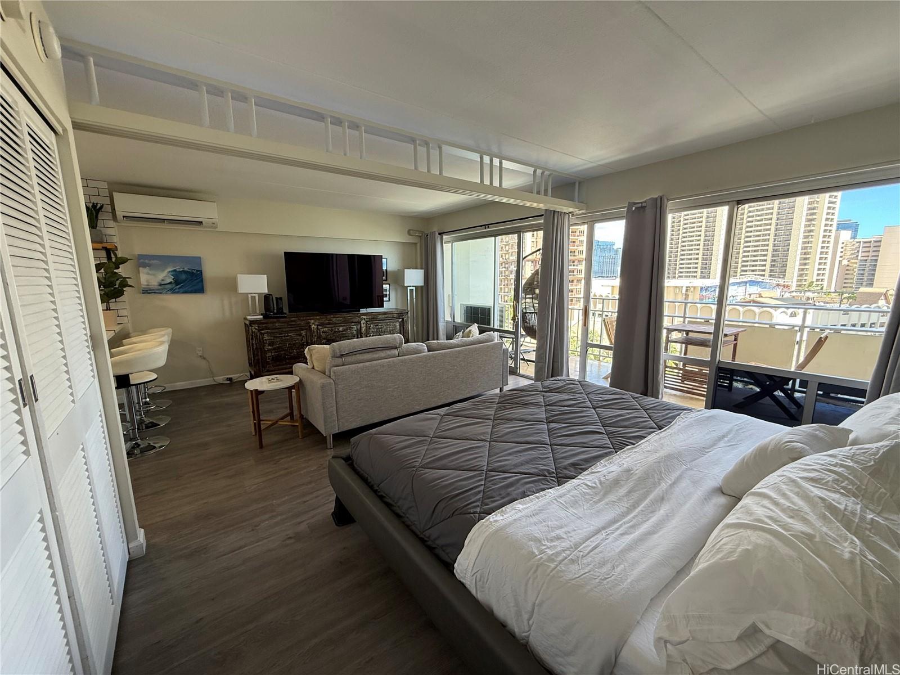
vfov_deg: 85.7
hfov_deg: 102.1
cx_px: 450
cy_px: 338
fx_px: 364
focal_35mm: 14
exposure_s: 1/120
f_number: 2.2
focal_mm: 2.22
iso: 80
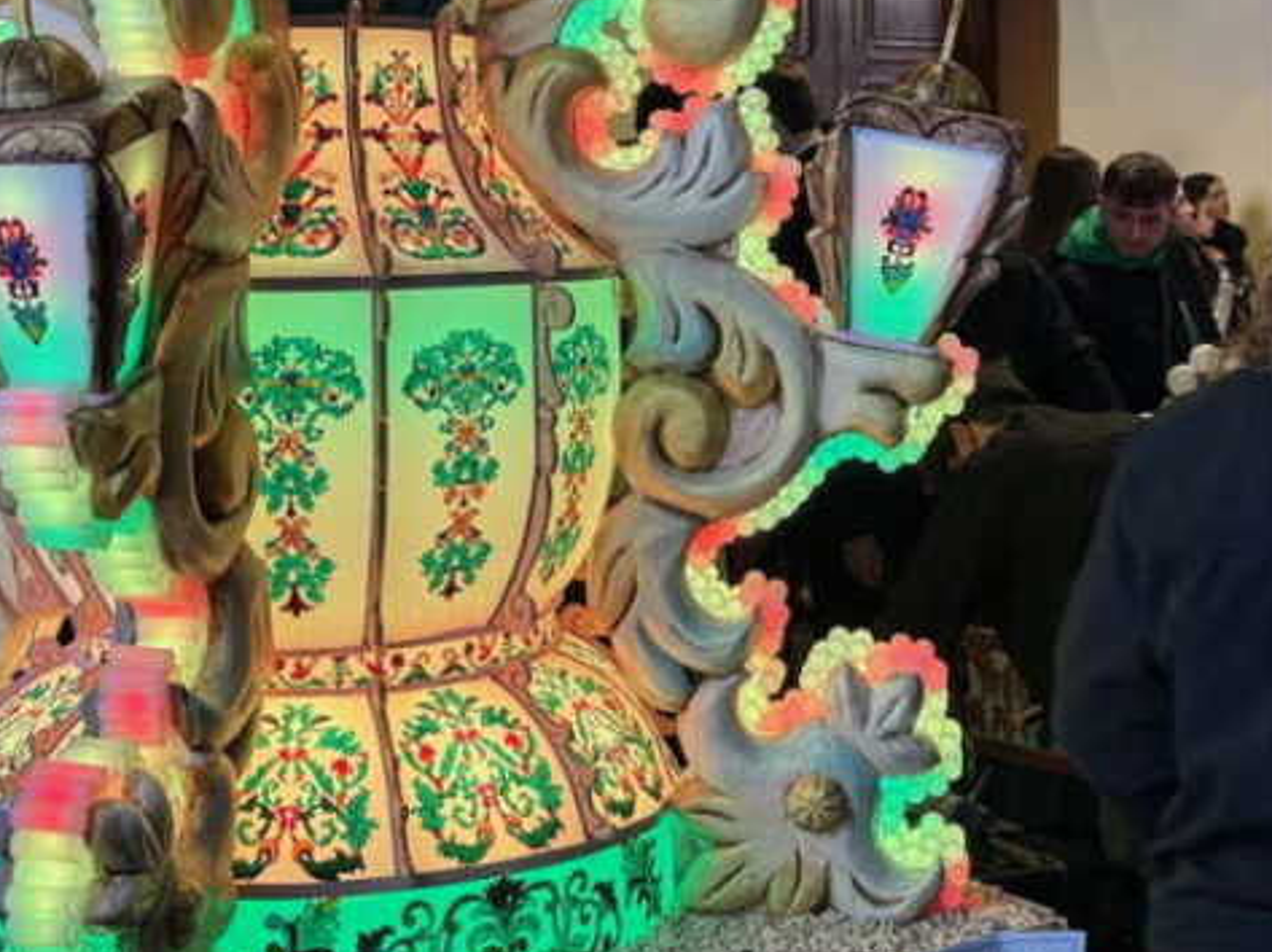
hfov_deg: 36.5
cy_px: 151
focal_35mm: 52
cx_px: 422
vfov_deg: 27.3
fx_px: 1909
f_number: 1.78
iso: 160
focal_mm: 6.76
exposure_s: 1/54
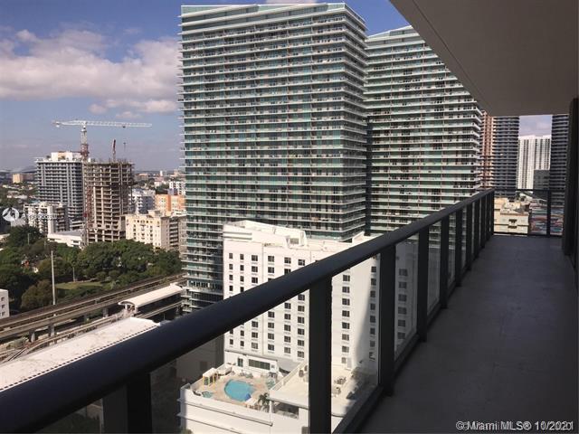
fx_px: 485
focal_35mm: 29
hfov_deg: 61.7
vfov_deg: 48.2
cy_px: 217
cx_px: 290
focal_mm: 4.15
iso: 32
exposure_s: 1/4405
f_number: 2.2
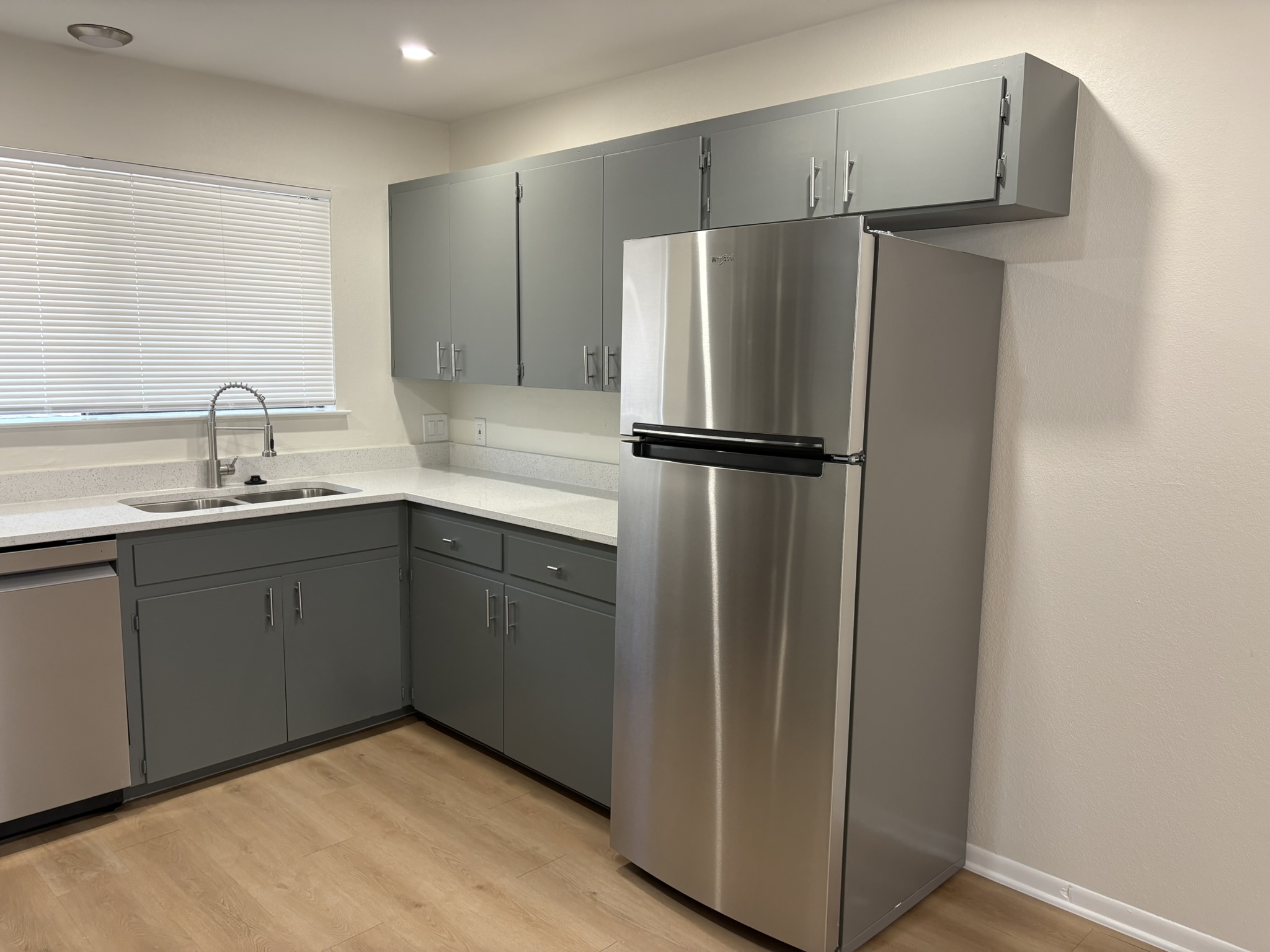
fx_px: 954
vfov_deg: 53.1
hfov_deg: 67.3
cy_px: 476
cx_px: 635
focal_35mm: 26
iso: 100
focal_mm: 5.96
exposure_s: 1/60
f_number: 1.6
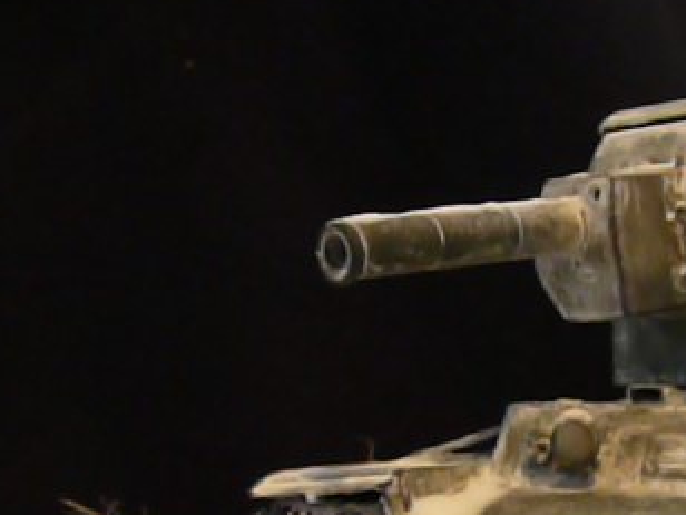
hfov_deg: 23.6
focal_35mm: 81
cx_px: 588
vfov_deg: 18.0
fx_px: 1605
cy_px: 433
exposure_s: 1/40
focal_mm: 5.8
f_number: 3
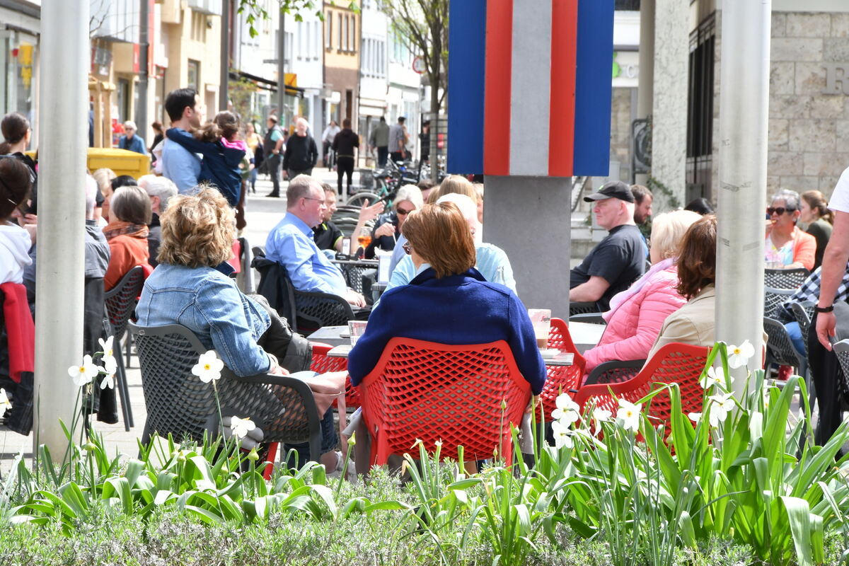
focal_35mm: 195
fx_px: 4598
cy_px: 283
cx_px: 424
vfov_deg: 7.0
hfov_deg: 10.5
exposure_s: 1/160
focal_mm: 130
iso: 500
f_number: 16
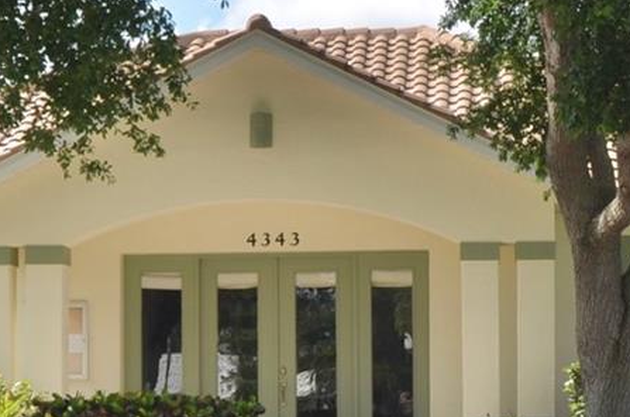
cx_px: 242
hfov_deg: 17.4
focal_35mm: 118
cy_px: 290
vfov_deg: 11.5
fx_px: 2061
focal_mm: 22
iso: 110
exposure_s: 1/250
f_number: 8
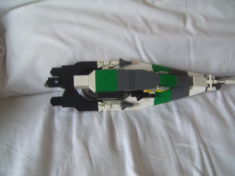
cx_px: 118
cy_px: 88
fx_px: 258
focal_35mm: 38
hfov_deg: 49.0
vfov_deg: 37.7
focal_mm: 7.8
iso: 67
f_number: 2.8
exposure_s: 1/30
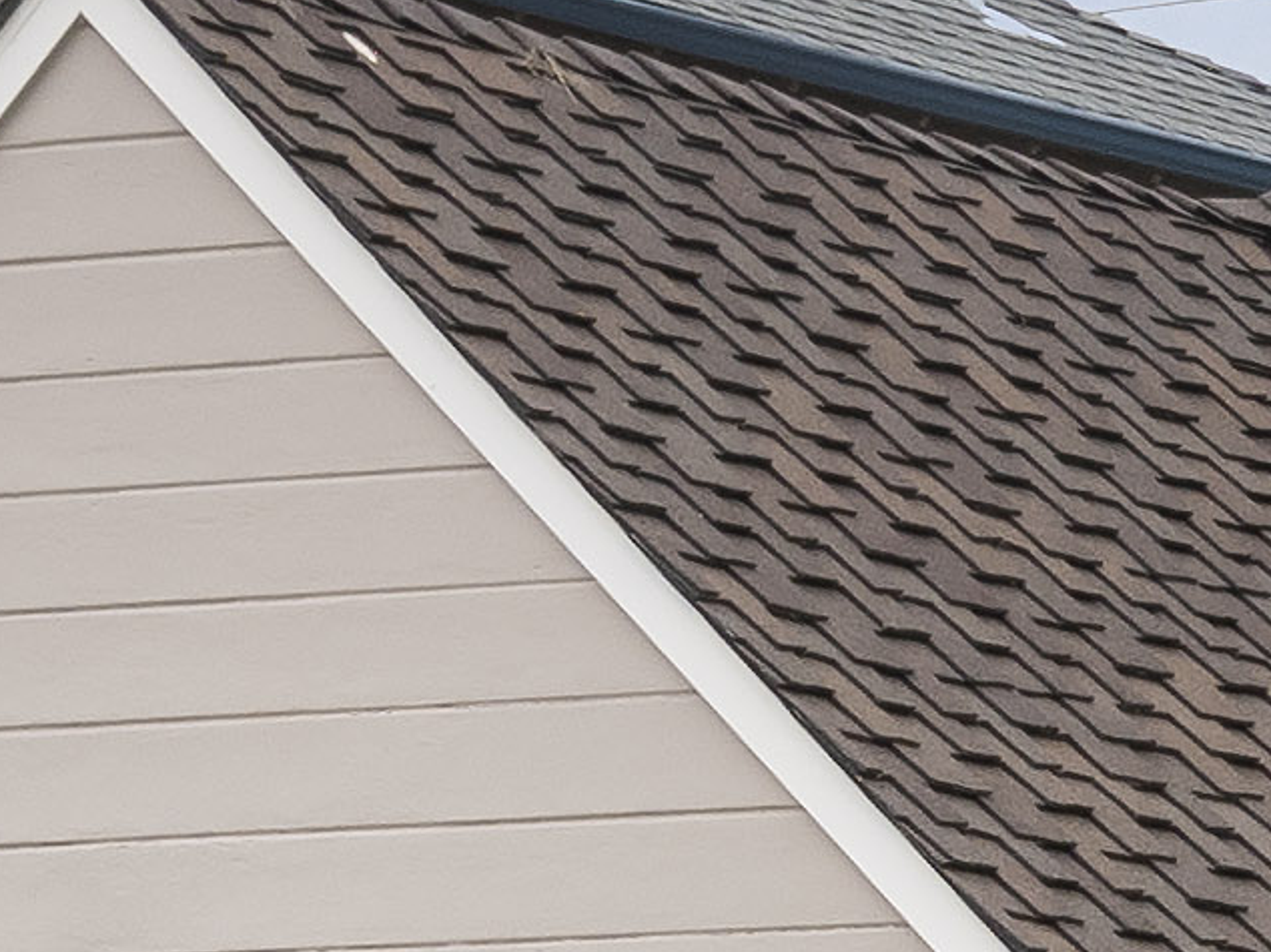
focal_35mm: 304
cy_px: 1144
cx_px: 3516
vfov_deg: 4.9
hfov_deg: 6.1
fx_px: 11158
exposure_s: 1/100
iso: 100
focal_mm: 24
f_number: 8
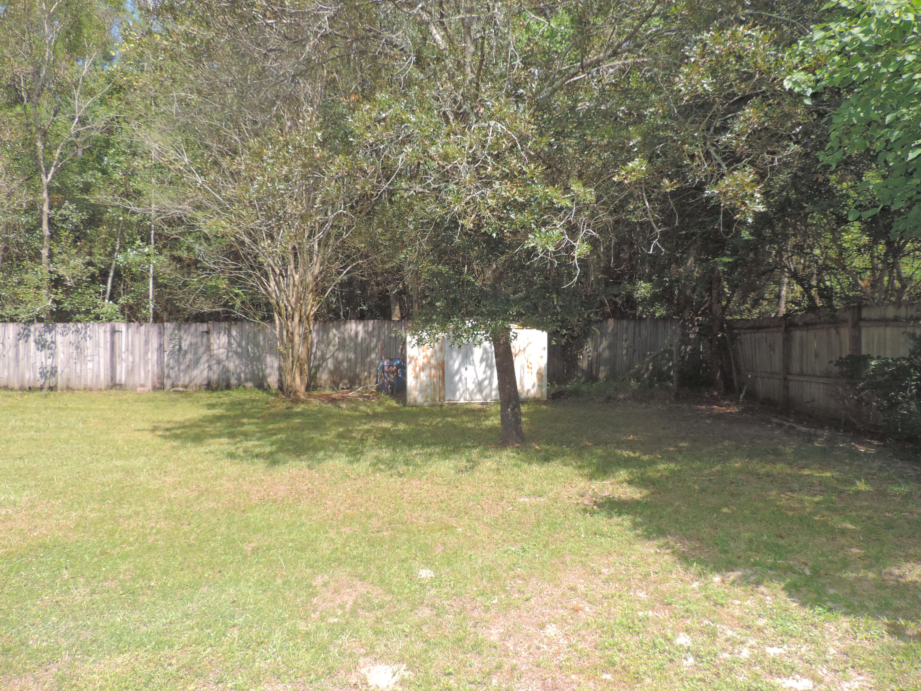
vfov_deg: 56.8
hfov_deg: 71.6
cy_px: 346
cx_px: 460
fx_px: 639
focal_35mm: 24
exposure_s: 1/1250
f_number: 3
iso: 250
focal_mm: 4.3
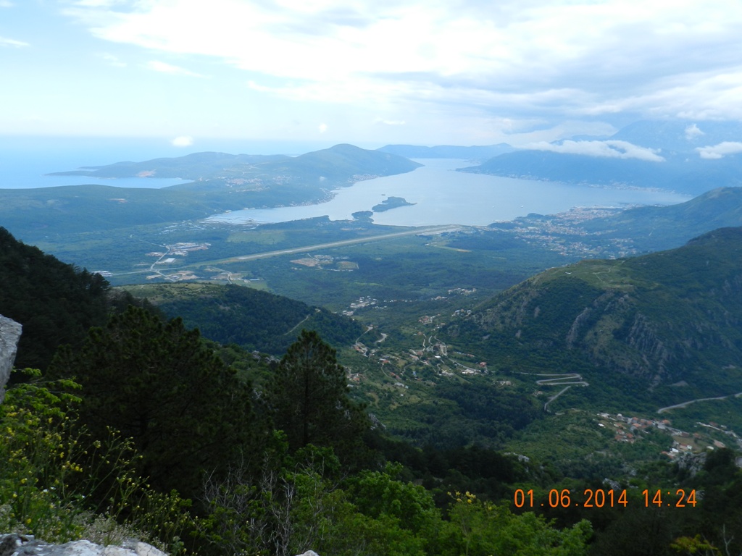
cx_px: 371
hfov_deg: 63.4
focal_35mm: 28
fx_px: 600
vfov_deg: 49.7
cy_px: 278
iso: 160
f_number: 4
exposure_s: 1/800
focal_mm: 5
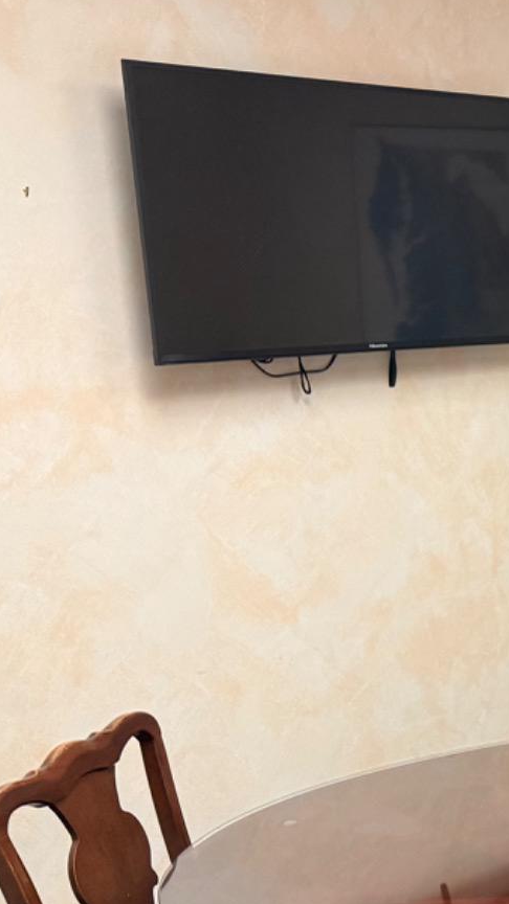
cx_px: 1000
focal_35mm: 62
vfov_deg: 33.6
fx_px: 1488
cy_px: 573
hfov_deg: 15.6
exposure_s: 1/60
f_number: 1.78
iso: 320
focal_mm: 6.76
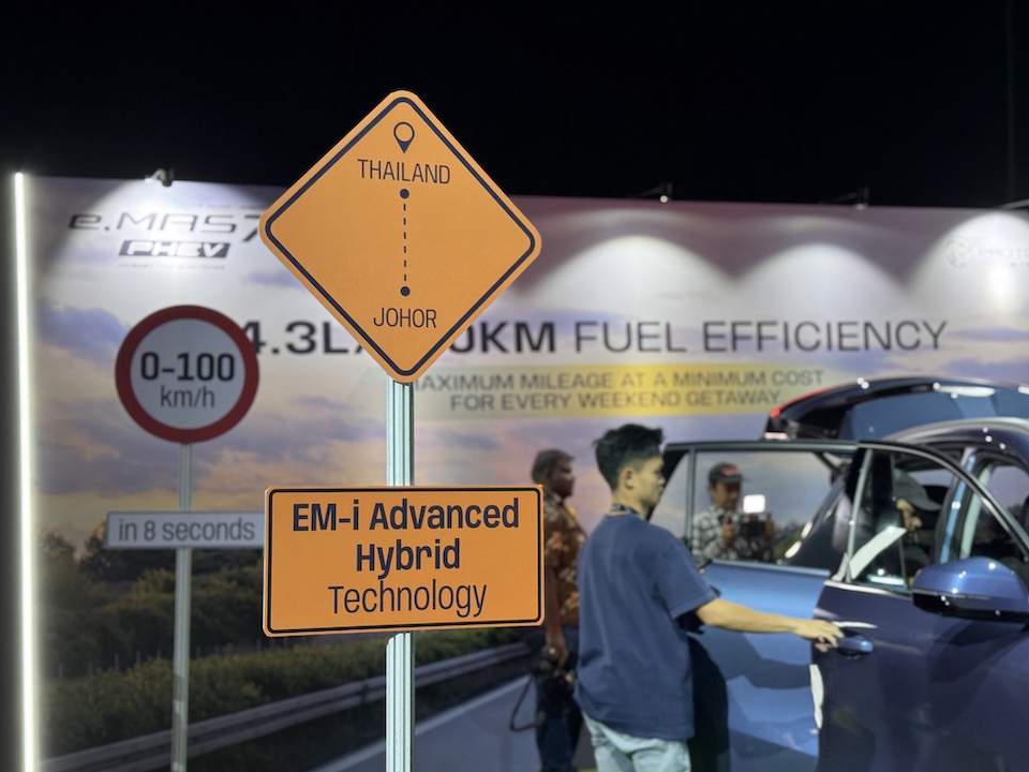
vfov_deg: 29.1
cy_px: 384
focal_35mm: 50
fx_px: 1486
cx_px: 518
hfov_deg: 38.2
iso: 125
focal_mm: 6.76
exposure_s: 1/55
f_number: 1.78
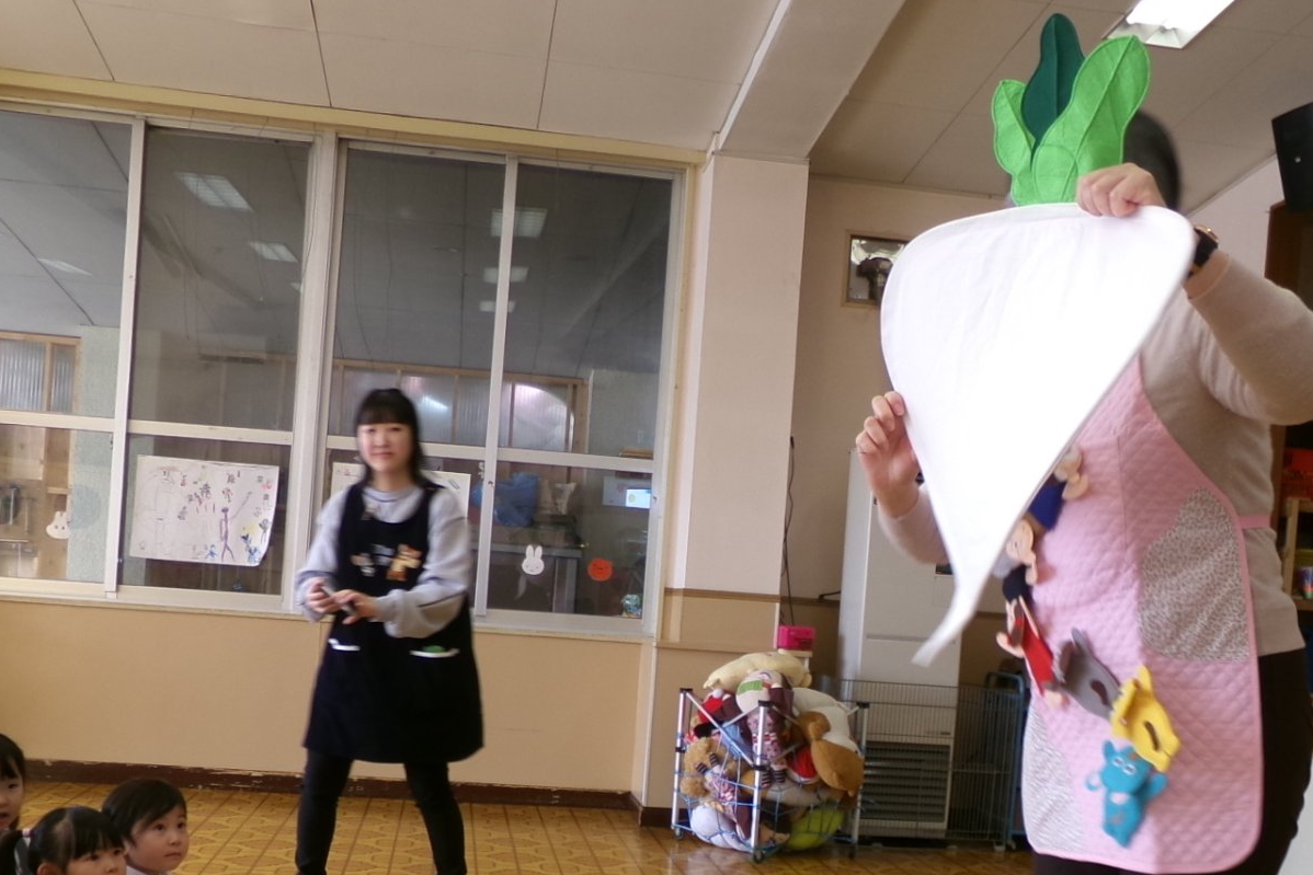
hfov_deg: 48.4
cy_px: 621
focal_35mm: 40
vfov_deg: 33.0
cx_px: 688
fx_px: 1459
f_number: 3.7
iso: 102
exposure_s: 1/34
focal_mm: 4.3
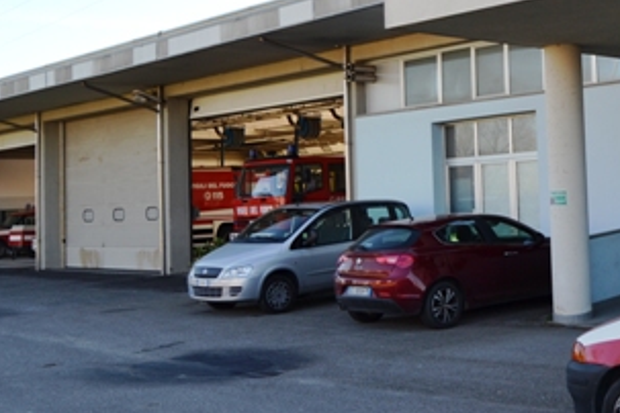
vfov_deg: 23.6
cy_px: 122
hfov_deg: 33.4
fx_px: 982
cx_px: 544
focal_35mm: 57
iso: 100
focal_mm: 18
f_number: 6.3
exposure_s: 1/160
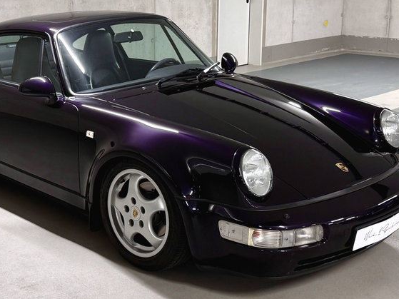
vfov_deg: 42.4
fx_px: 380
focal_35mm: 33
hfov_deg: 54.9
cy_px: 101
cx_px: 156
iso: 160
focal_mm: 6.76
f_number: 1.78
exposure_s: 1/50
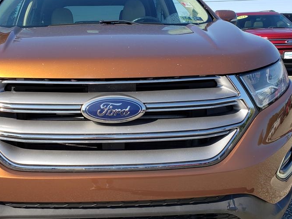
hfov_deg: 46.4
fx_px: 337
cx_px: 108
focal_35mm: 40
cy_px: 106
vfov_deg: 35.9
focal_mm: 4.3
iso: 50
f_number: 2.4
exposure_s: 1/914
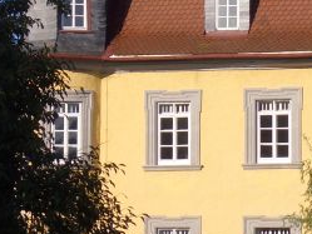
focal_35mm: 238
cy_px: 125
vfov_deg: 6.2
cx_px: 228
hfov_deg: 8.3
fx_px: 2146
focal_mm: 12.2
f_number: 6.2
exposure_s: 1/250
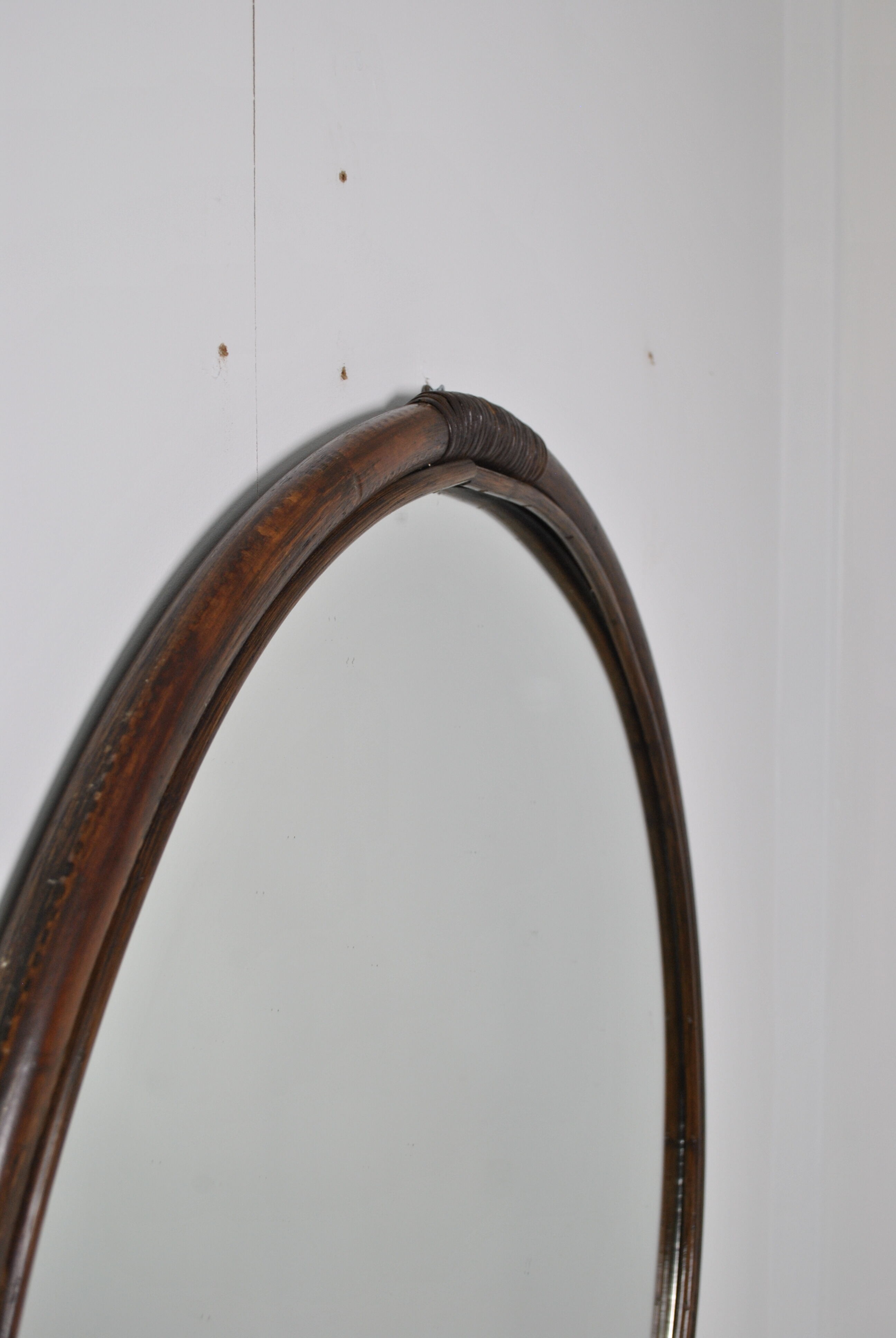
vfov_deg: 49.5
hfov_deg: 34.3
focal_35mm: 39
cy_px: 669
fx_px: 1452
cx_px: 448
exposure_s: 1/30
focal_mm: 26
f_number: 6.3
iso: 320
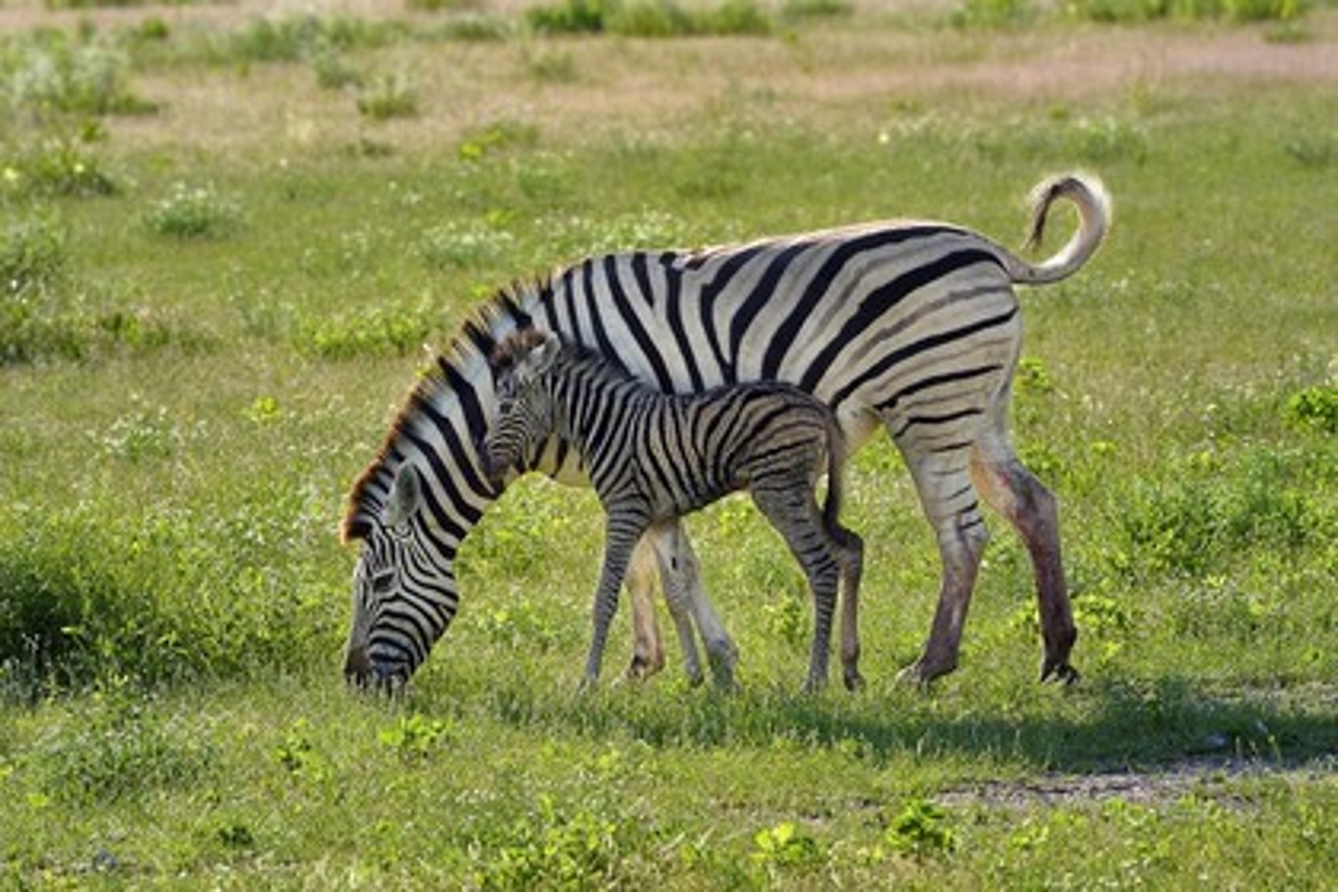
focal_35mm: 280
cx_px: 669
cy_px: 446
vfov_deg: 4.9
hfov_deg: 7.4
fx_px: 10406
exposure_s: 1/800
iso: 400
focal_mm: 280
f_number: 8
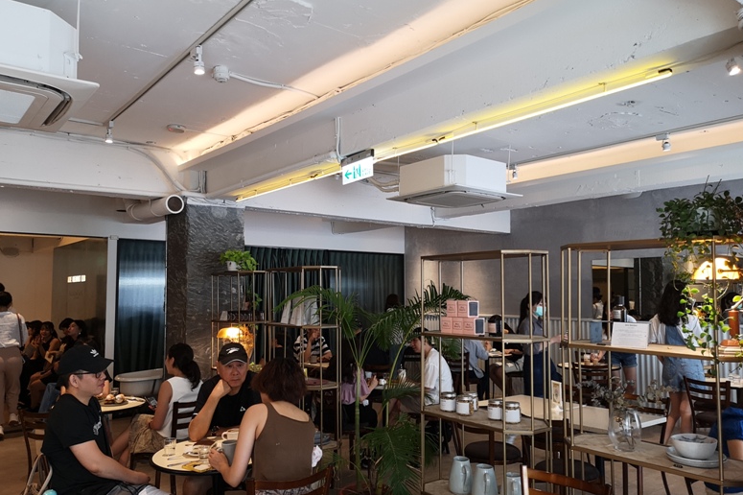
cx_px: 368
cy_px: 257
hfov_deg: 63.7
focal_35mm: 29
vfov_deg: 44.9
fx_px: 598
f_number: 1.8
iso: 160
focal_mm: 3.95
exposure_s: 1/60
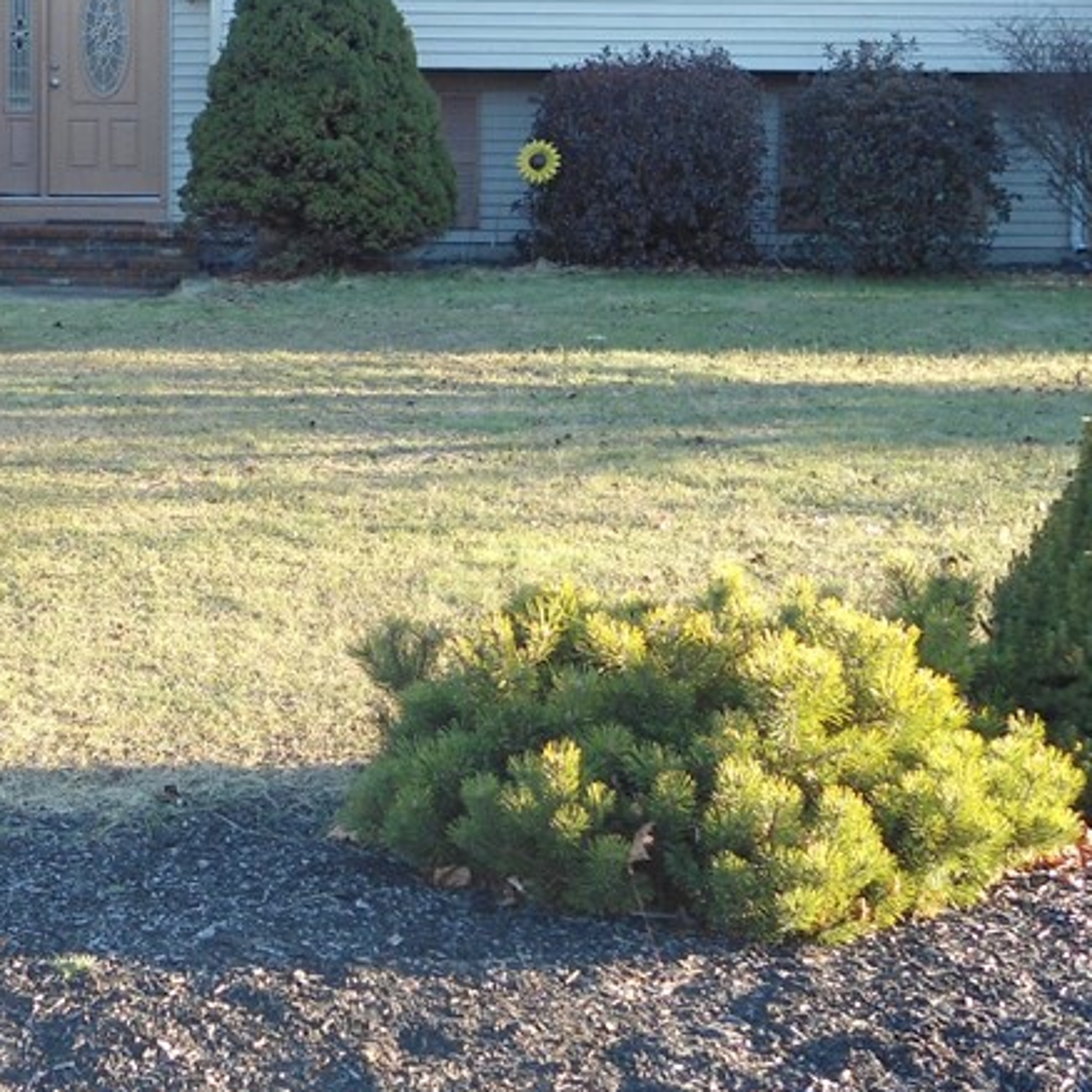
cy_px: 172
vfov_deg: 26.2
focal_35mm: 64
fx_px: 2284
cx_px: 177
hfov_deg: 26.3
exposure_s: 1/100
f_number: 3
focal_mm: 5.6
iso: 80
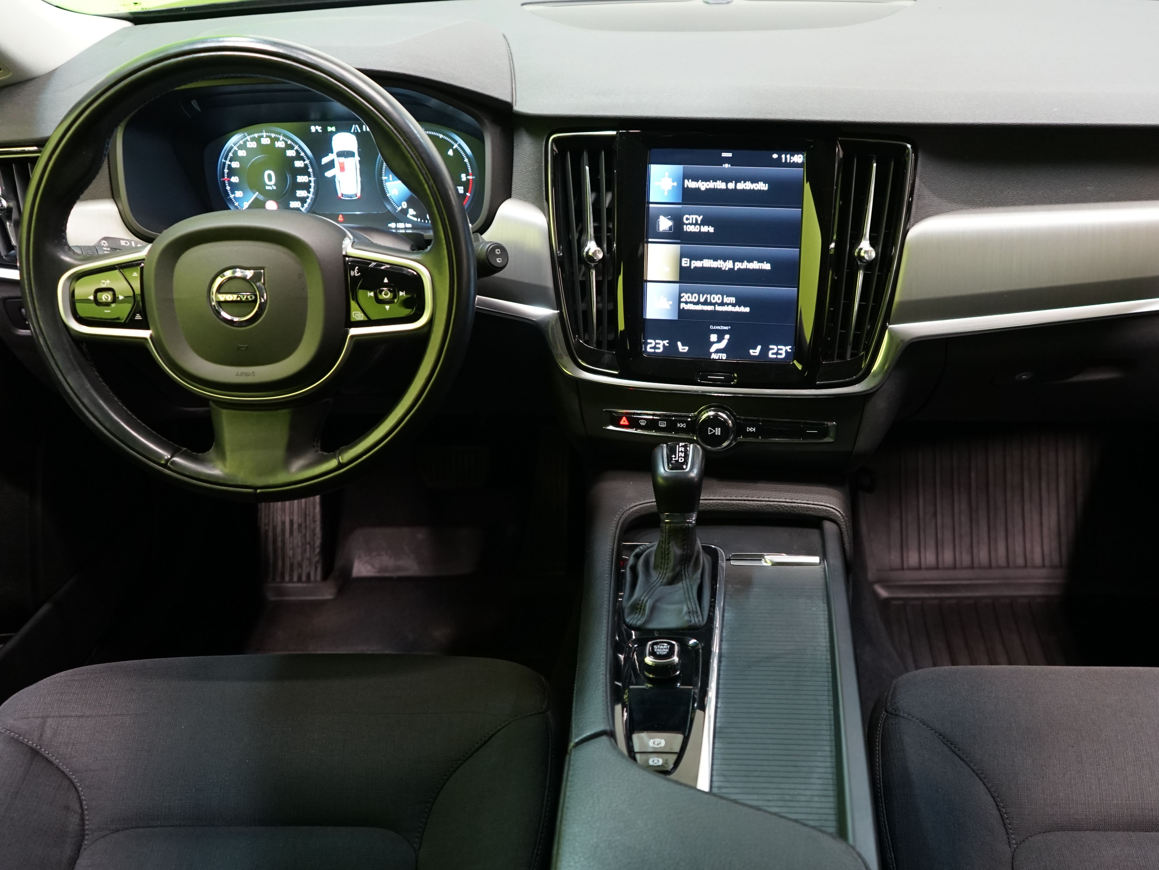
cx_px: 694
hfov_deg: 52.3
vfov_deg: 40.6
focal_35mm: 35
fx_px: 1172
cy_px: 499
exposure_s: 1/30
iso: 1250
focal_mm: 28
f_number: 3.5
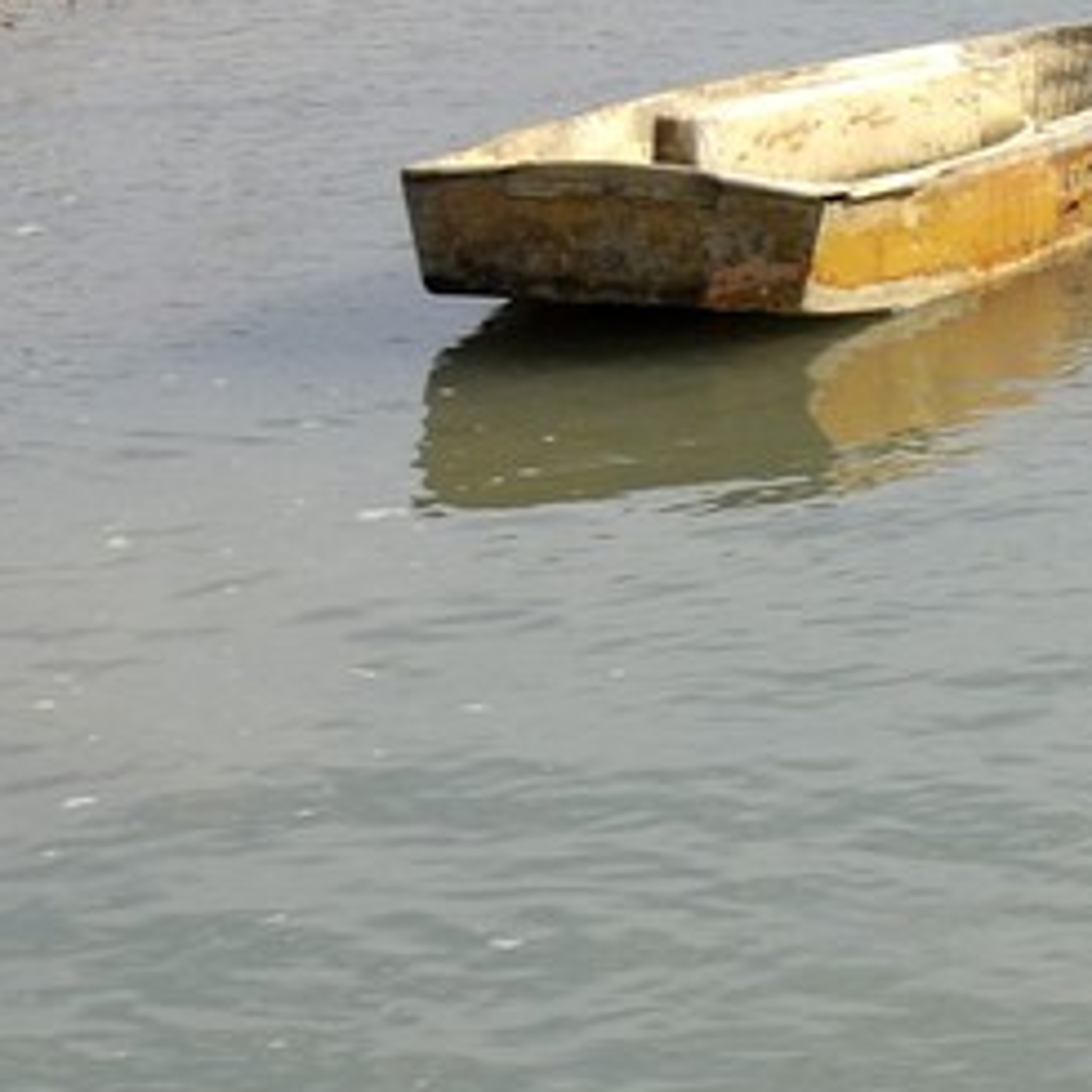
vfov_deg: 10.3
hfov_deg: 8.6
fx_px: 5925
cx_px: 3405
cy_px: -357
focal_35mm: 166
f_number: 11
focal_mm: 20
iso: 100
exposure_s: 1/160
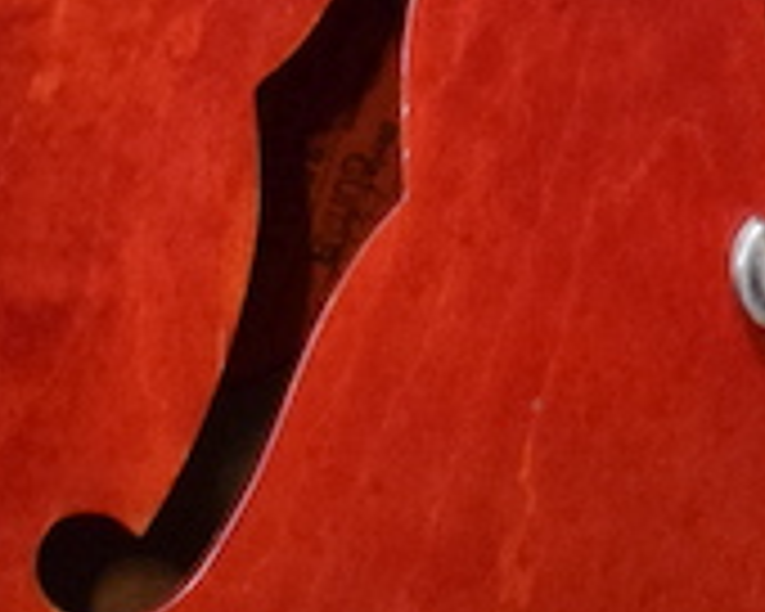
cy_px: -1670
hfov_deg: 5.9
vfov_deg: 4.5
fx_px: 7313
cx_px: 1148
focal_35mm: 323
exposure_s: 1/30
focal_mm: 26
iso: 2800
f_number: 4
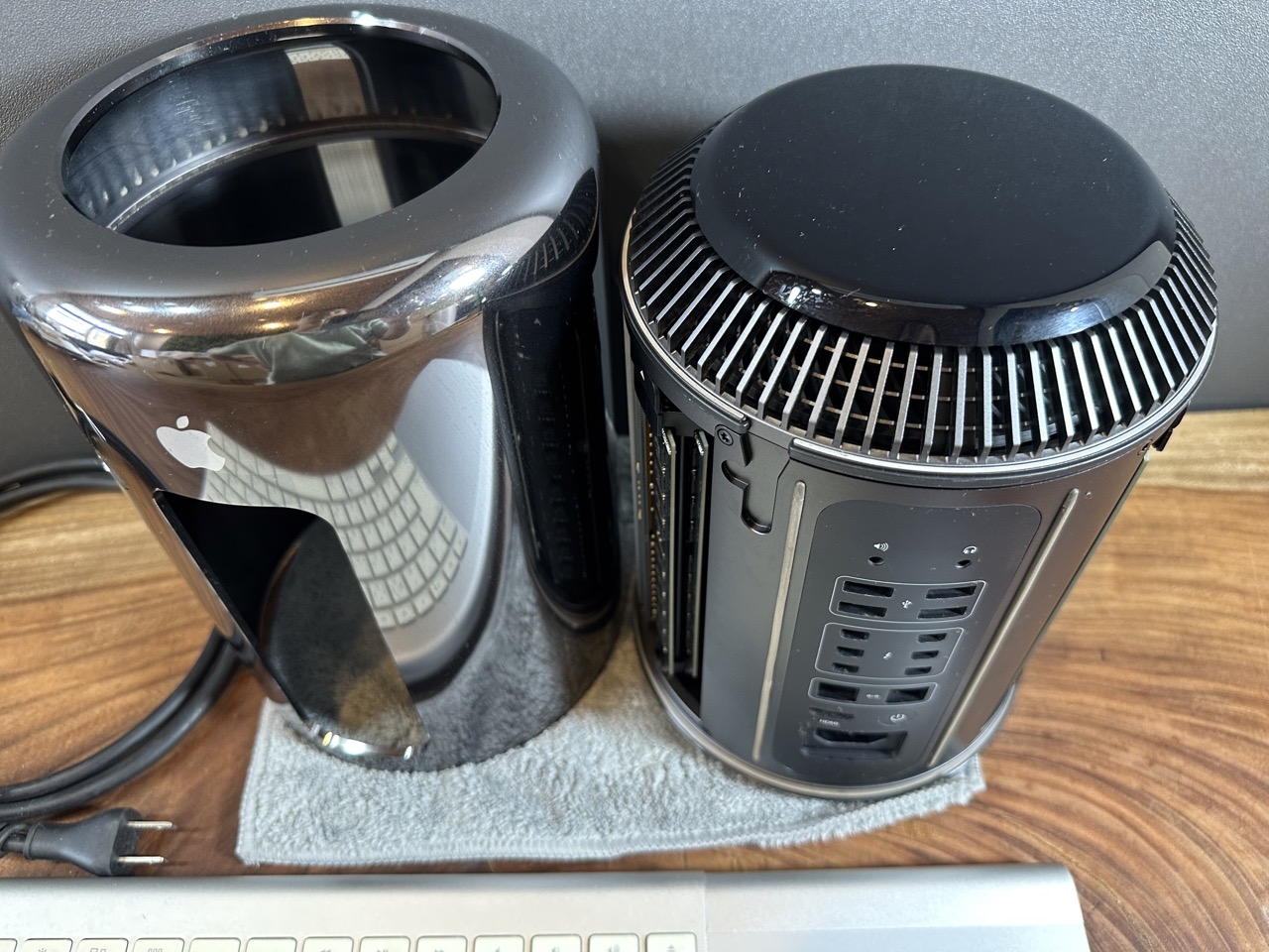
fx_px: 880
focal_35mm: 24
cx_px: 634
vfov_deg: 56.8
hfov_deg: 71.6
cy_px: 476
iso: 200
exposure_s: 1/50
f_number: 1.78
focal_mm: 6.86
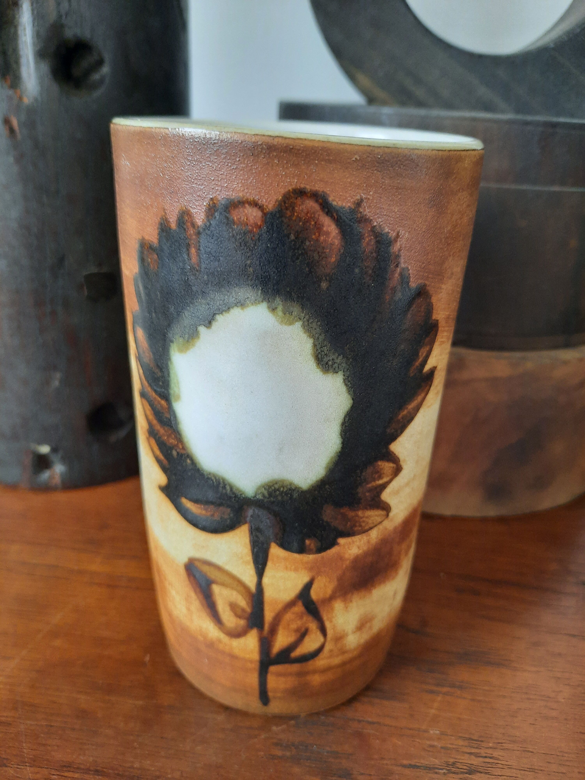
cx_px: 292
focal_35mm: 25
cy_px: 390
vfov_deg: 69.4
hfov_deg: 54.9
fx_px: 563
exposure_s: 1/33
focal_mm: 4.6
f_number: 2
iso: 320
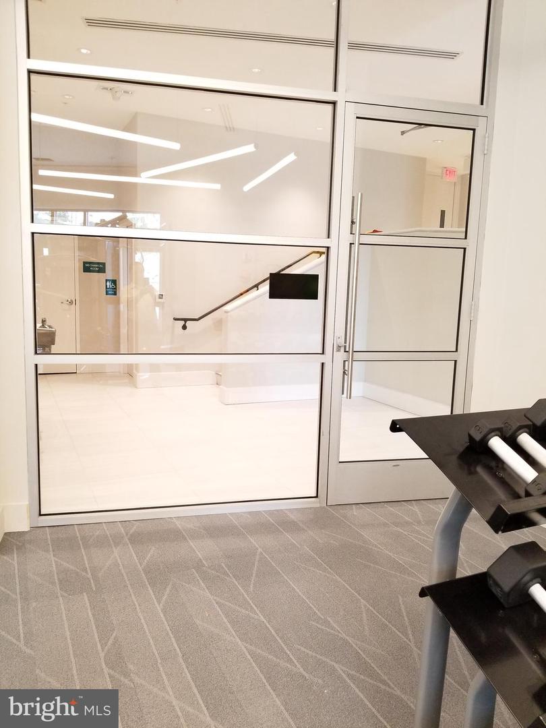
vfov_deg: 67.3
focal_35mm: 26
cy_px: 364
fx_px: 547
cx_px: 273
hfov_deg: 53.1
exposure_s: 1/60
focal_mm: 4.25
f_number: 1.7
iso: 200
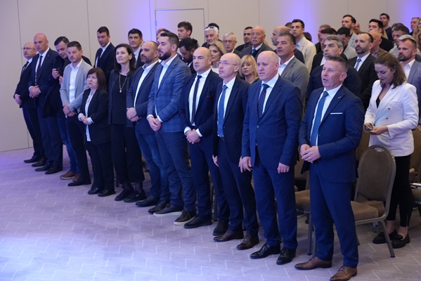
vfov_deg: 21.6
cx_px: 210
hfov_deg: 31.9
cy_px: 140
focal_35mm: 63
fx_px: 737
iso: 8000
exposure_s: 1/160
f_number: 4
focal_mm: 63
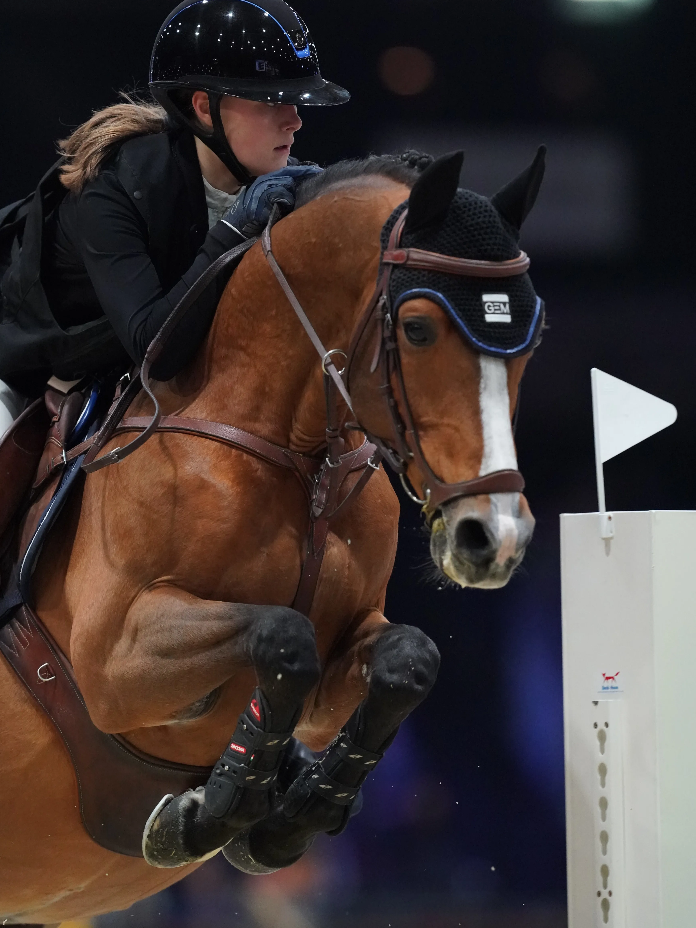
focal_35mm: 443
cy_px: 434
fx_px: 11875
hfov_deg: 3.4
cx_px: 342
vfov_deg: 4.5
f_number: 4
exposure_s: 1/1000
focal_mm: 400
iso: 10000
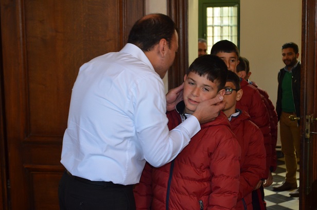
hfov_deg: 33.5
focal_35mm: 60
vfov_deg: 22.5
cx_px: 158
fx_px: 527
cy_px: 105
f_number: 5.3
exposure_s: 1/60
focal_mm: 40
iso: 1600
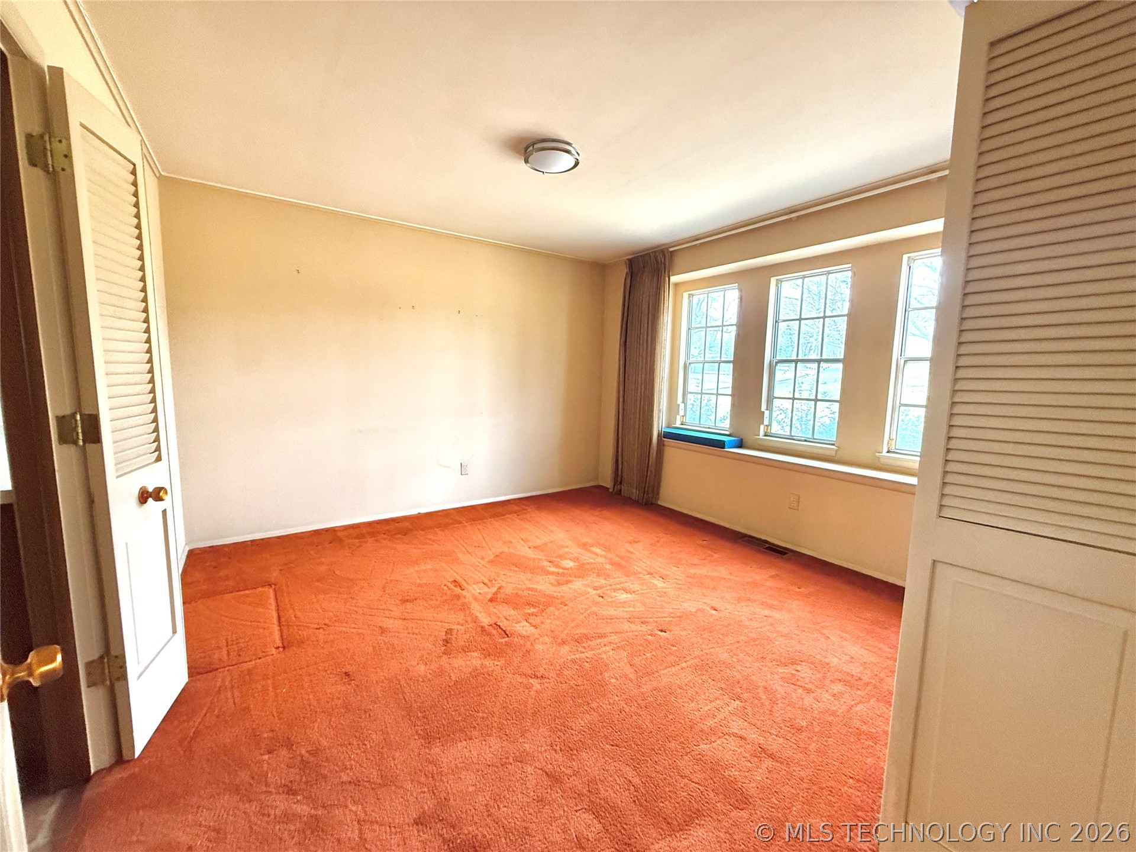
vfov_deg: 85.7
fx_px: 459
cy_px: 426
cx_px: 568
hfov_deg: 102.1
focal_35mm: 14
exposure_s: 1/72
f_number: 2.2
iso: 320
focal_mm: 2.22
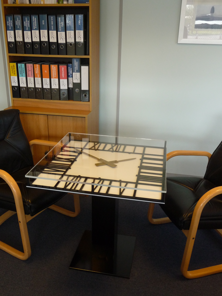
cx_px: 111
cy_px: 148
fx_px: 291
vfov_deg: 54.0
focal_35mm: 34
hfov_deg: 41.8
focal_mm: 5.6
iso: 250
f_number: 3.6
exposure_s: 1/30
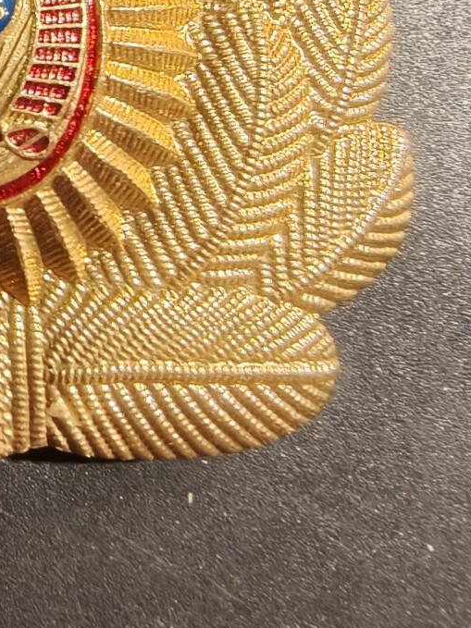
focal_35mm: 61
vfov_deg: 31.5
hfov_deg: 22.7
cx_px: -46
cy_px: 222
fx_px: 1107
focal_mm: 2.32
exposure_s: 1/50
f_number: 2
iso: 200
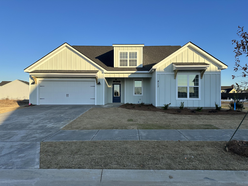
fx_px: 172
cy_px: 93
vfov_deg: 56.8
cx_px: 124
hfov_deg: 71.6
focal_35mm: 24
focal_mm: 6.86
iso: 80
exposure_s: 1/2410
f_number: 1.78
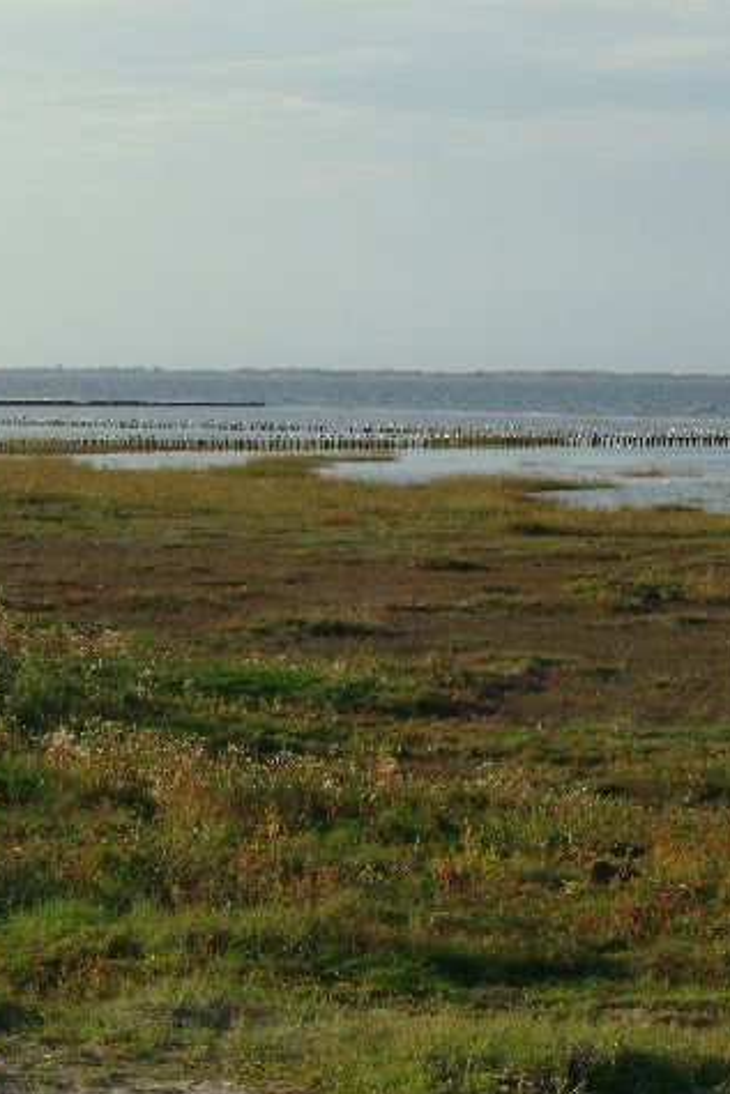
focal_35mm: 147
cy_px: 548
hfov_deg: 9.3
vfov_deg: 14.0
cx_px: 449
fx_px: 4468
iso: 64
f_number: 8
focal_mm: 17.4
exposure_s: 1/175
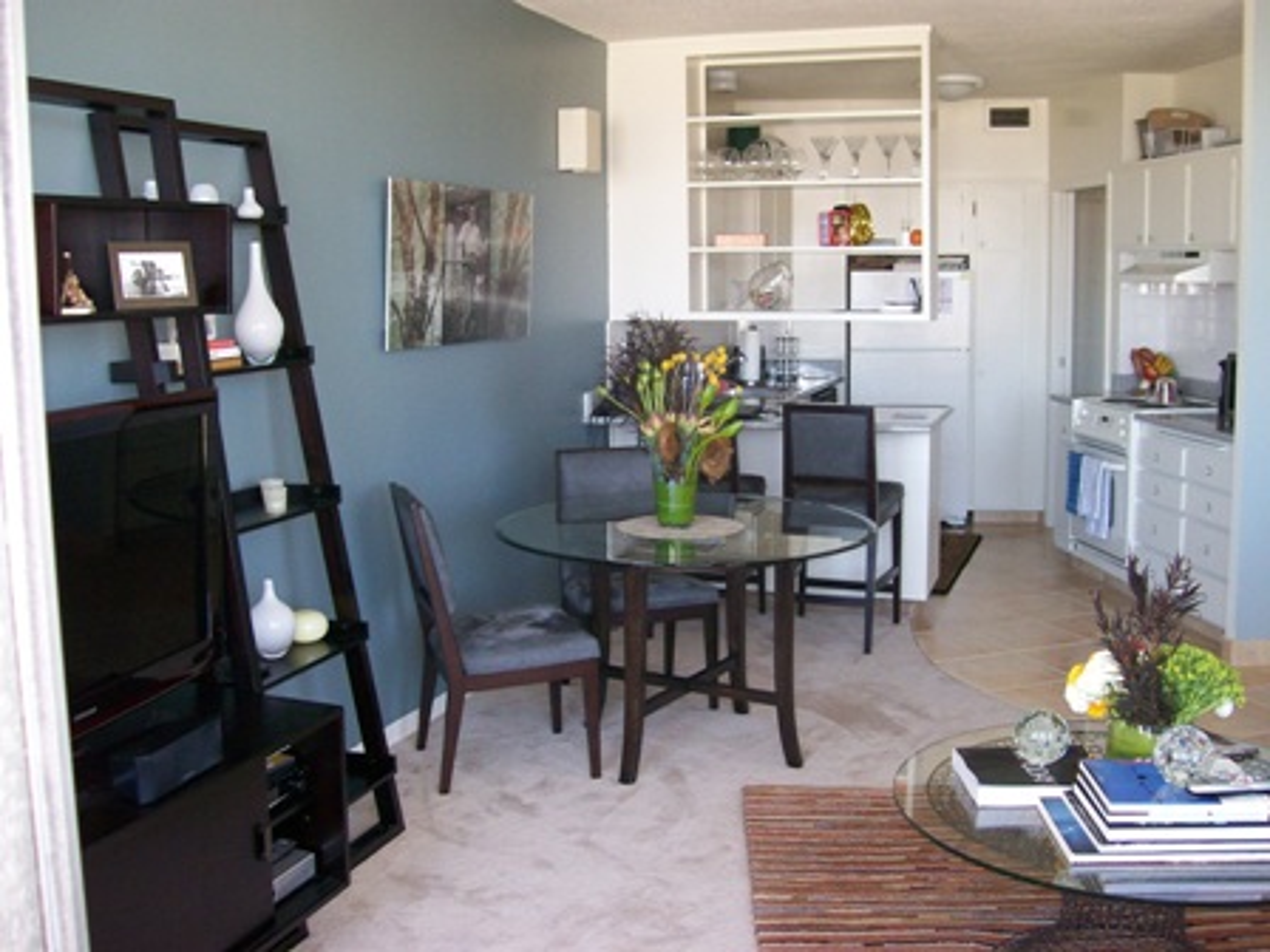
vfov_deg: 39.7
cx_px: 635
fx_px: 1321
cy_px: 476
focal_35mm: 36
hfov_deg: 51.4
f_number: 2.7
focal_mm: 6
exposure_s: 1/64
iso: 140
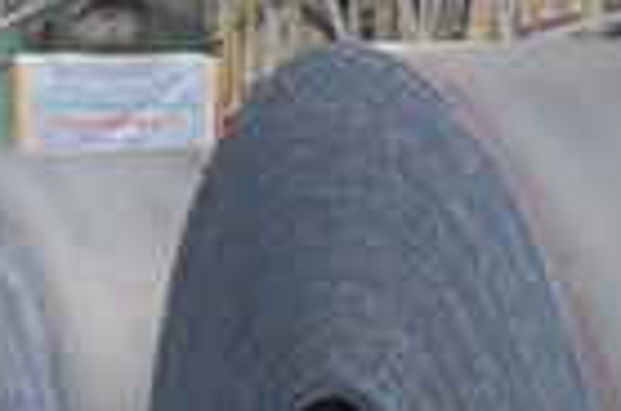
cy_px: 545
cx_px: 217
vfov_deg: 6.4
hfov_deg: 9.7
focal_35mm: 213
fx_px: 3666
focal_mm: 40
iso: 4000
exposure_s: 1/60
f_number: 5.6
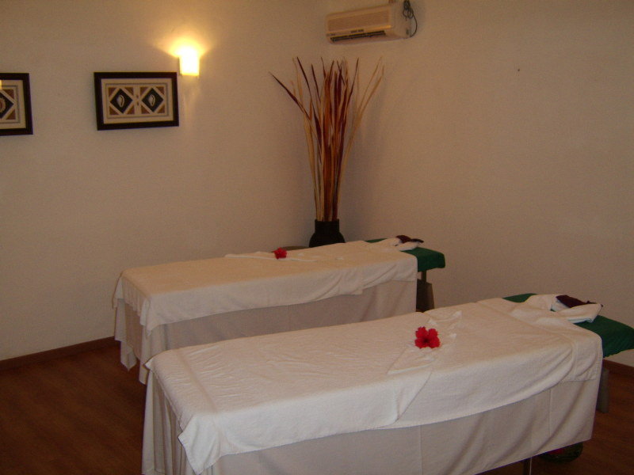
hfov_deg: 58.4
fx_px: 568
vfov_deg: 45.4
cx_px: 317
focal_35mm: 31
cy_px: 238
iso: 200
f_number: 2.7
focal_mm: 8.13
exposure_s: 1/30
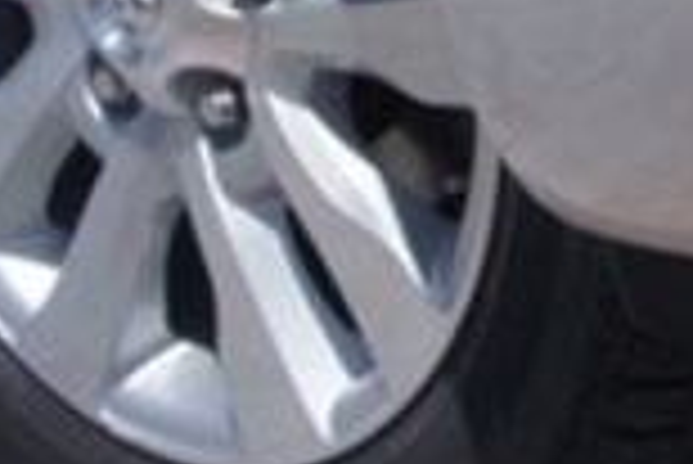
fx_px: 3295
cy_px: -588
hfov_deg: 11.3
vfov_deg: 7.6
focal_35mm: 171
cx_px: 1174
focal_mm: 22
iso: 200
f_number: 8
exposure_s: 1/800
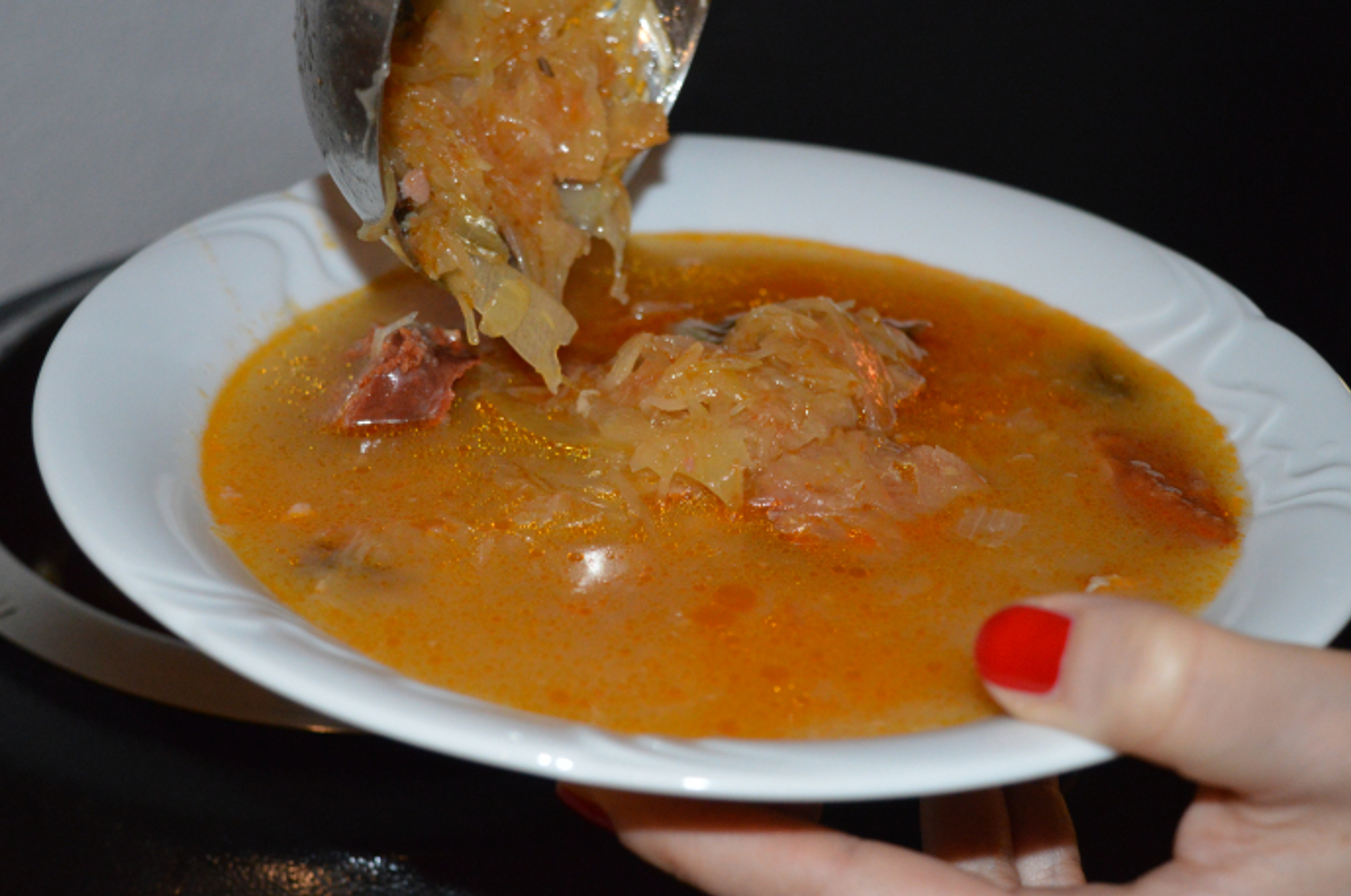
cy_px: 450
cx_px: 675
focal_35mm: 61
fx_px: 2285
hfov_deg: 32.9
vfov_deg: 22.2
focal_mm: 40
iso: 2000
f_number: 5
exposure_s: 1/60
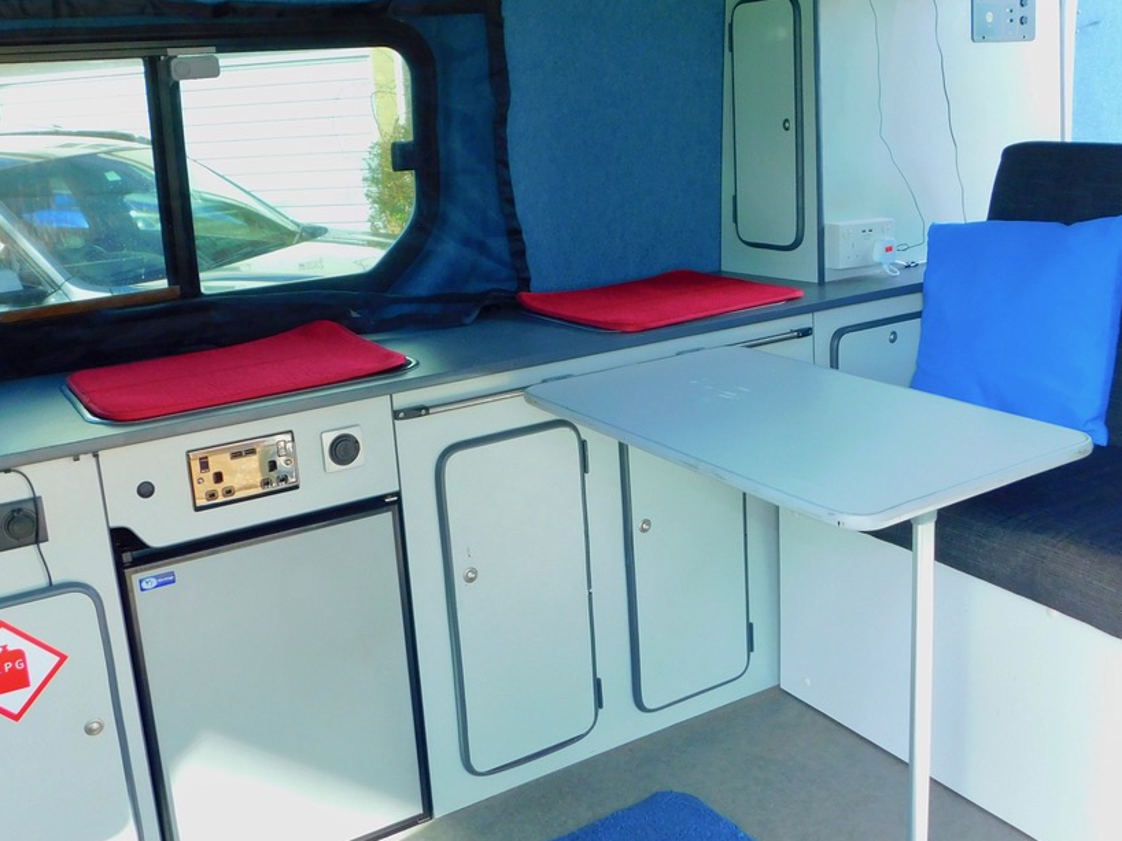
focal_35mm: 36
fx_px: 1167
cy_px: 361
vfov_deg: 39.6
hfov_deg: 51.3
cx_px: 590
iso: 125
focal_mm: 4
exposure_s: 1/80
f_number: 3
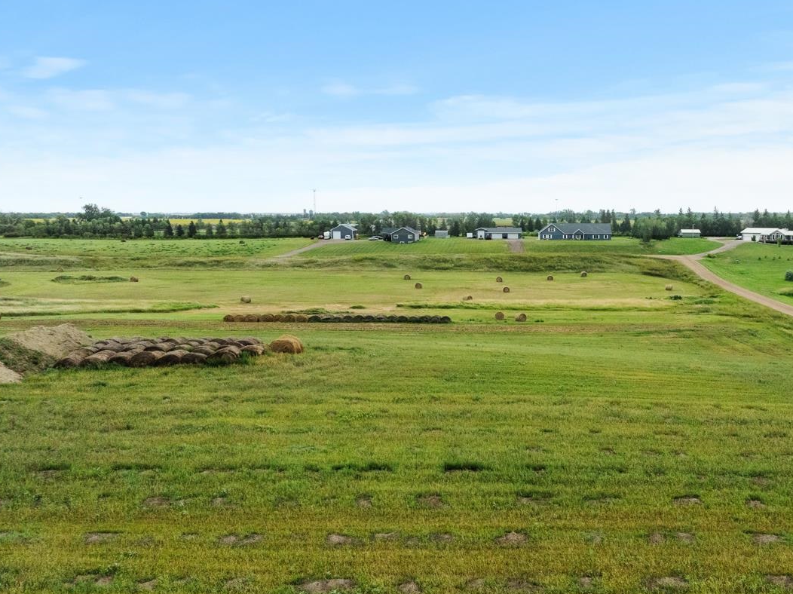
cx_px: 549
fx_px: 893
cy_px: 295
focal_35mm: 39
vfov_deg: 36.8
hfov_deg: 46.9
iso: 400
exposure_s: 1/400
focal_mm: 12.29
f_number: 5.6
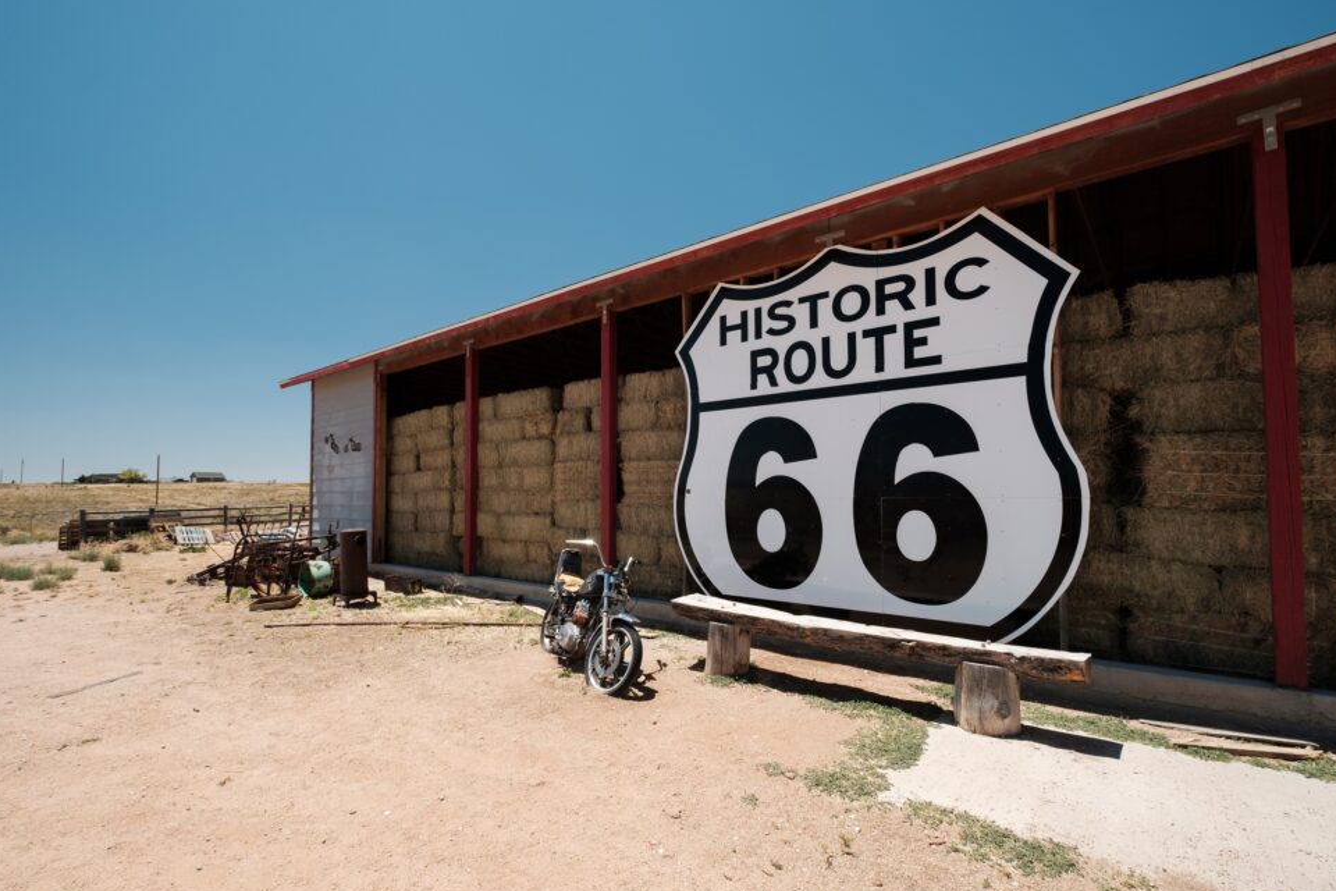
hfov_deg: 96.7
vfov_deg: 73.7
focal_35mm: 16
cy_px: 471
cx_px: 639
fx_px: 594
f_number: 8
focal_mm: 10
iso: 200
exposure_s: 1/120
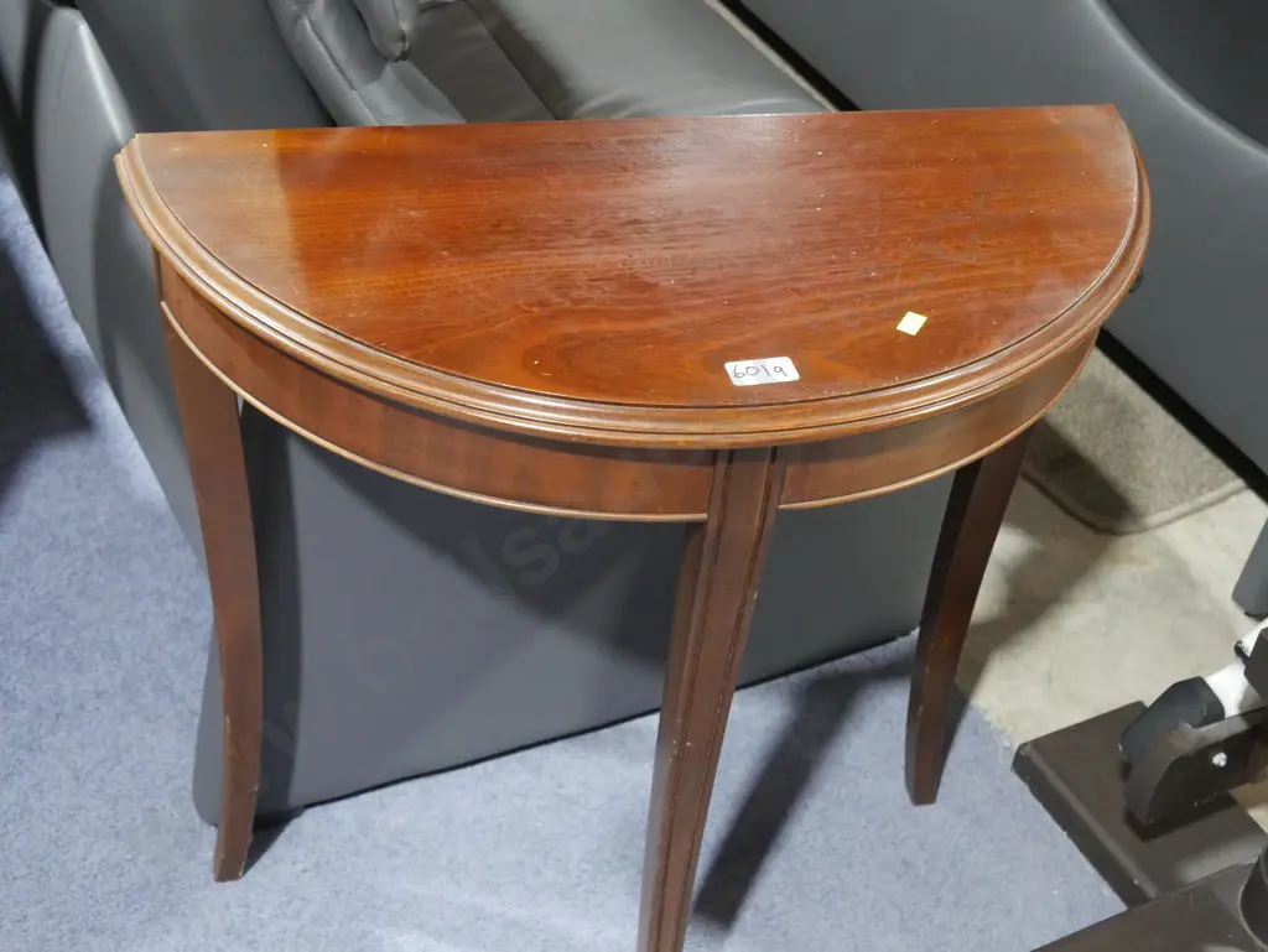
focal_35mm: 54
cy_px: 476
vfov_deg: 27.1
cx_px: 634
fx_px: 1979
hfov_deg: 35.5
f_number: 5.3
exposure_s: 1/60
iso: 3200
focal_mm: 27
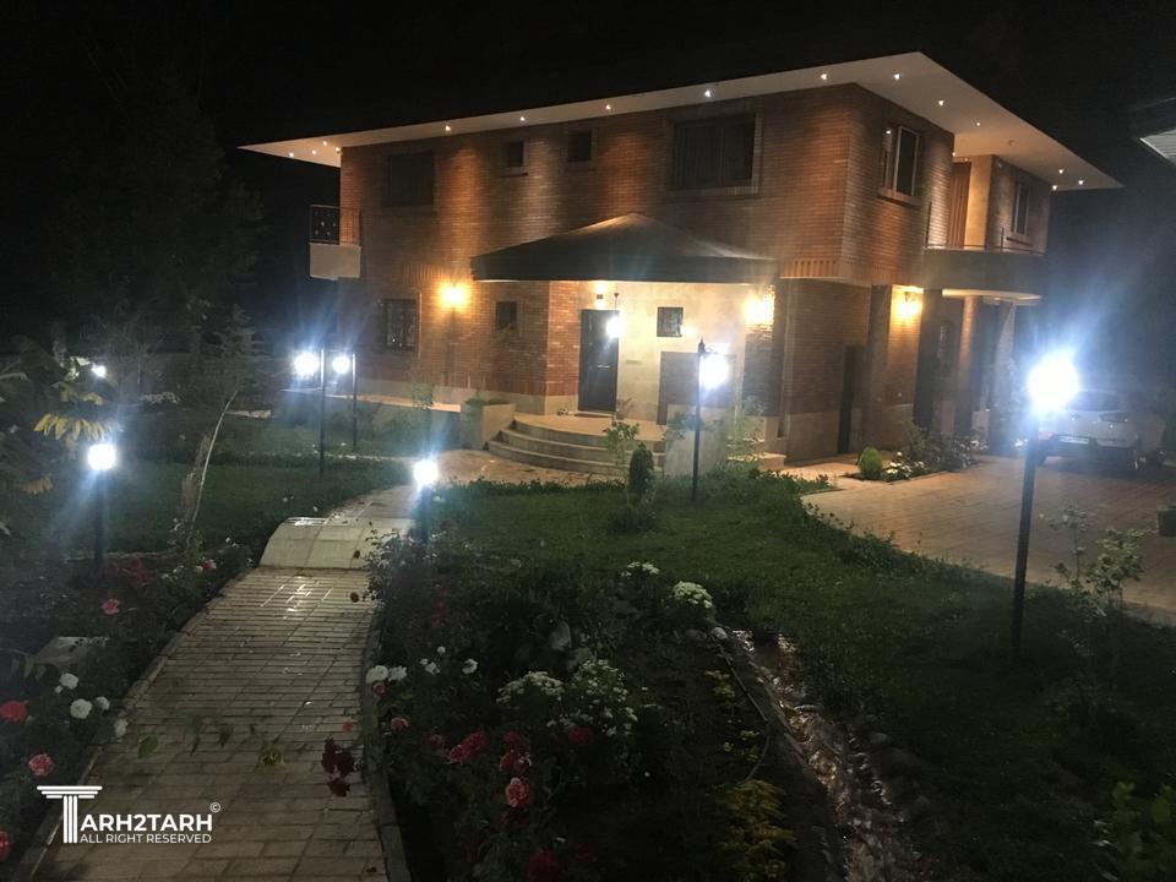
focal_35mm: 29
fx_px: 985
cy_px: 441
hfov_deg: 61.7
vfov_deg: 48.2
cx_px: 588
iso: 320
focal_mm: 4.15
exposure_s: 1/17
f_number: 2.2
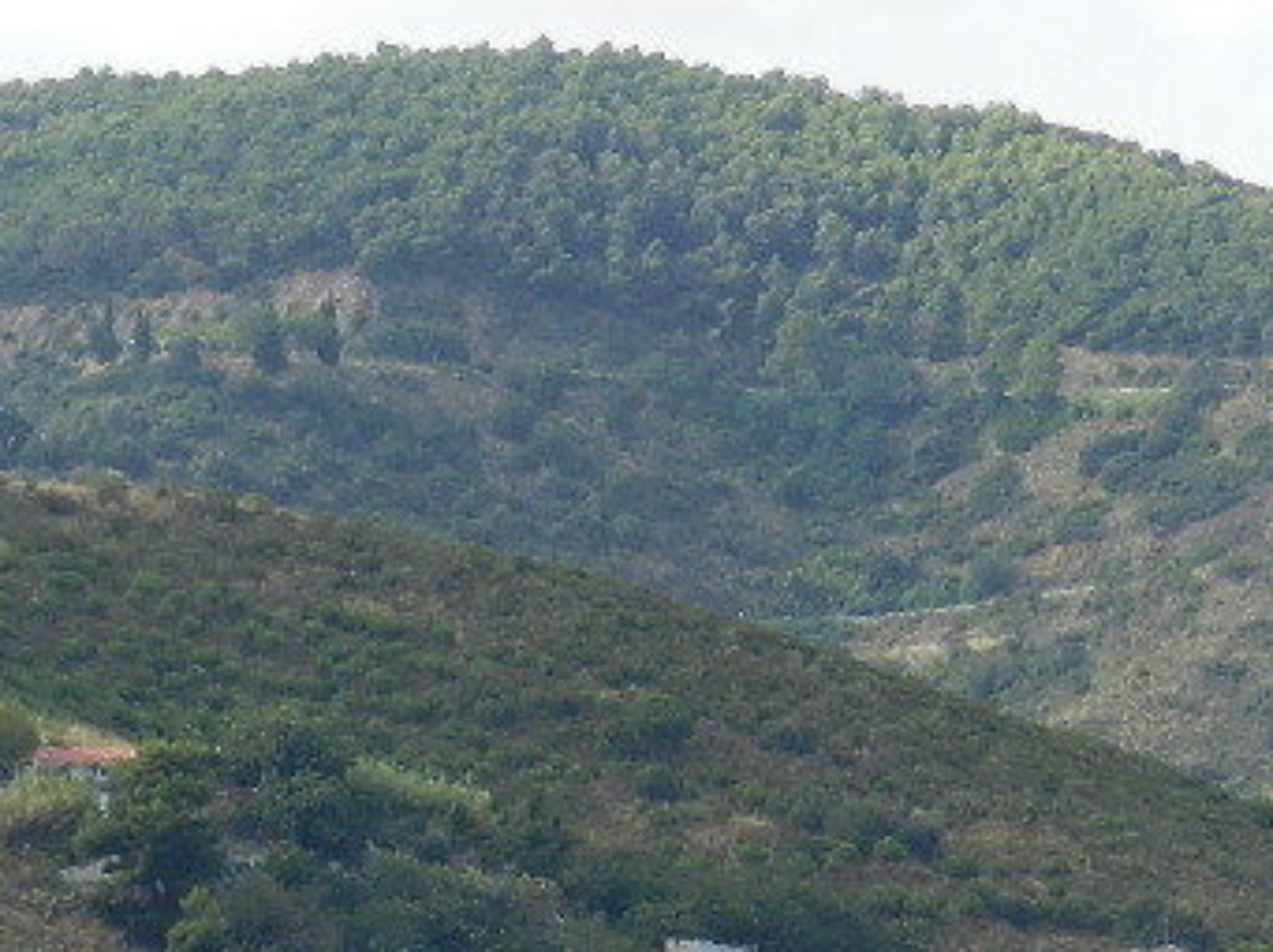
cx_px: 657
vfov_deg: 3.4
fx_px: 16017
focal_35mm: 436
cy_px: 1161
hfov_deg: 4.6
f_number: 5.1
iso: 160
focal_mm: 25.7
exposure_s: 1/400
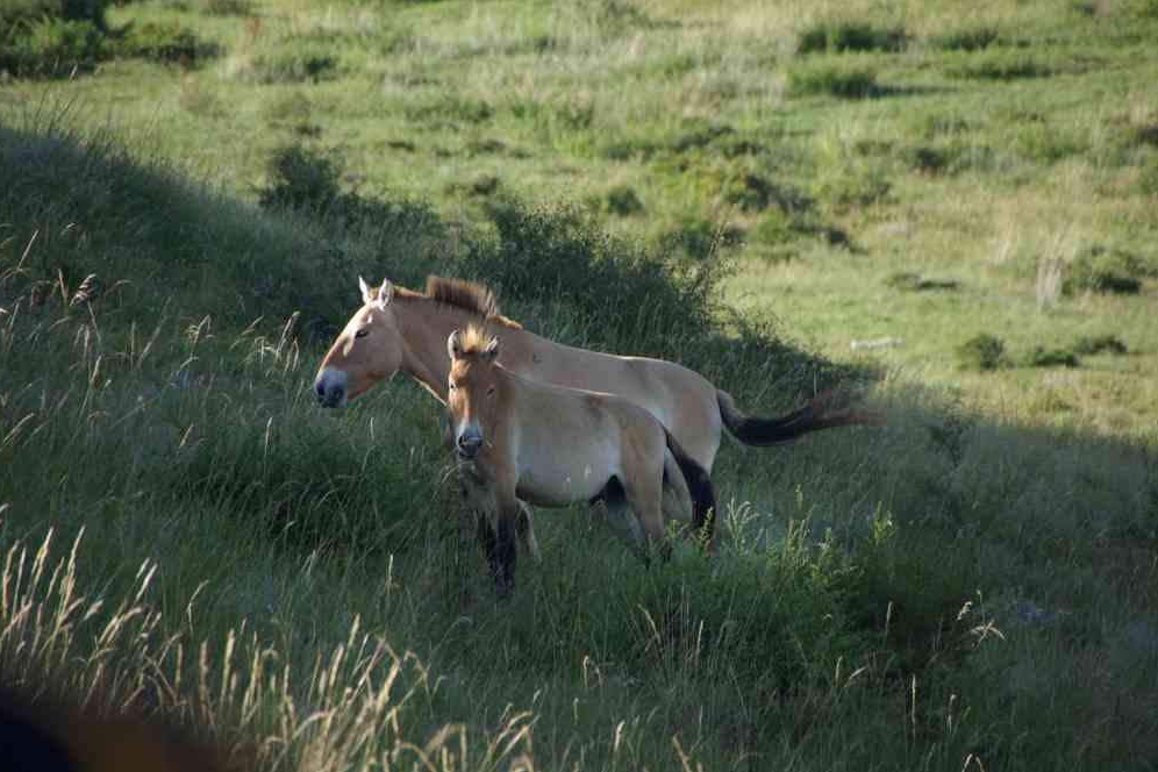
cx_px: 577
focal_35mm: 377
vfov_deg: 3.6
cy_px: 386
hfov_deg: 5.5
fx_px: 12126
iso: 200
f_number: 6.3
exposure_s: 1/180
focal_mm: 250
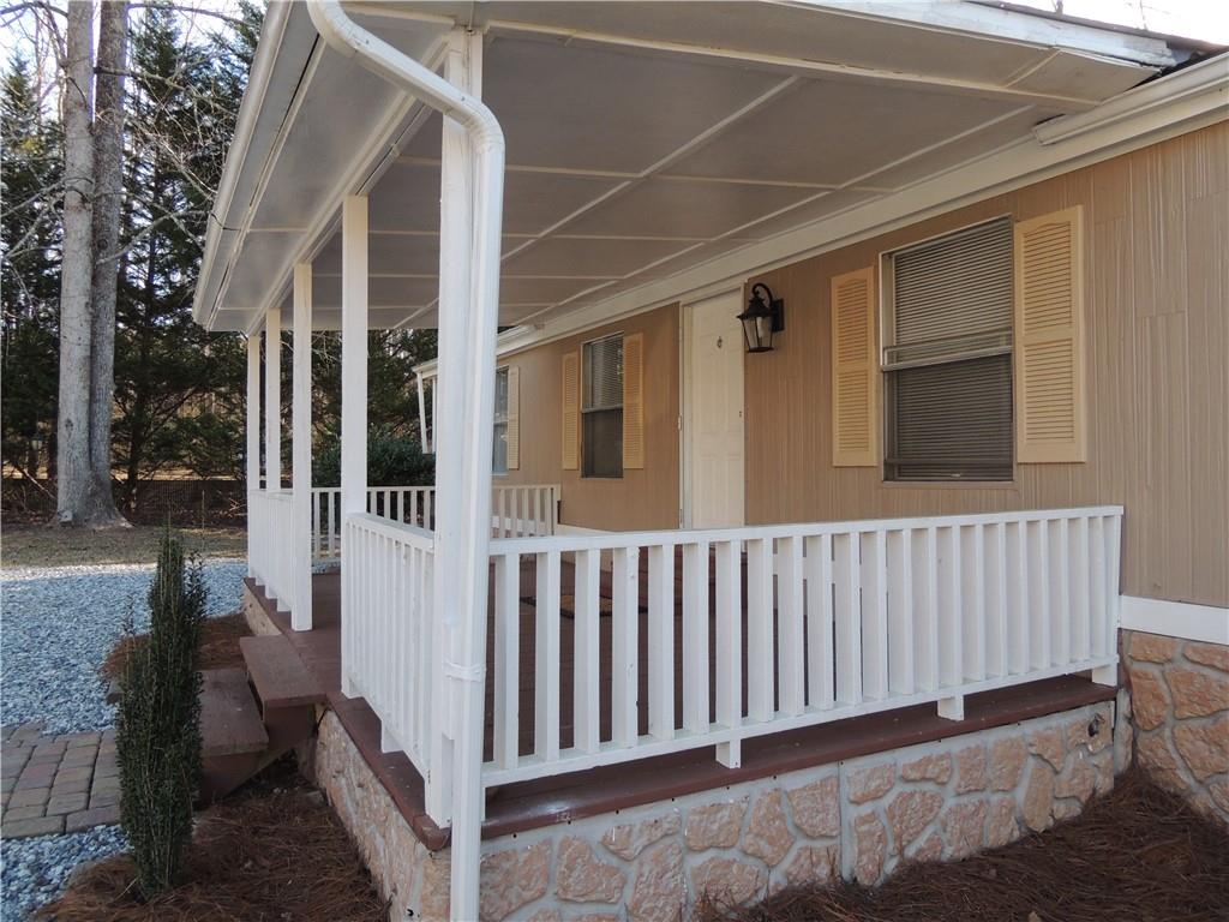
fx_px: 852
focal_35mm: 24
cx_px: 614
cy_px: 461
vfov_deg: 56.8
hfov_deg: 71.6
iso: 180
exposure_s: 1/250
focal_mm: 4.3
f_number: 3
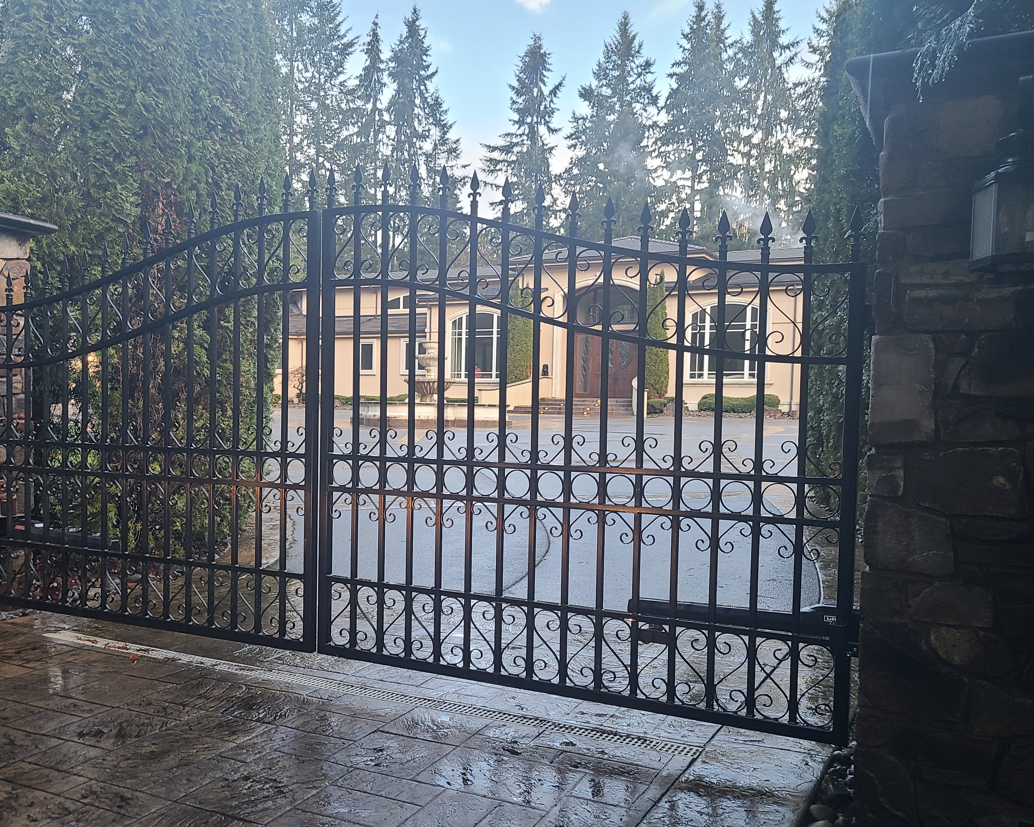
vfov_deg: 45.7
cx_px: 445
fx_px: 979
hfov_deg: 55.5
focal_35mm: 32
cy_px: 463
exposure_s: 1/59
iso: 50
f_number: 1.8
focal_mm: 5.4
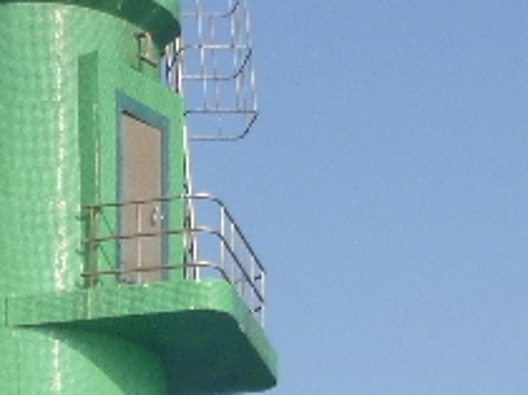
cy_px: 682
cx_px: -43
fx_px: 2697
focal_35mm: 177
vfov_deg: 8.1
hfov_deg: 11.0
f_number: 4.1
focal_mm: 5.2
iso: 100
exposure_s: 1/500
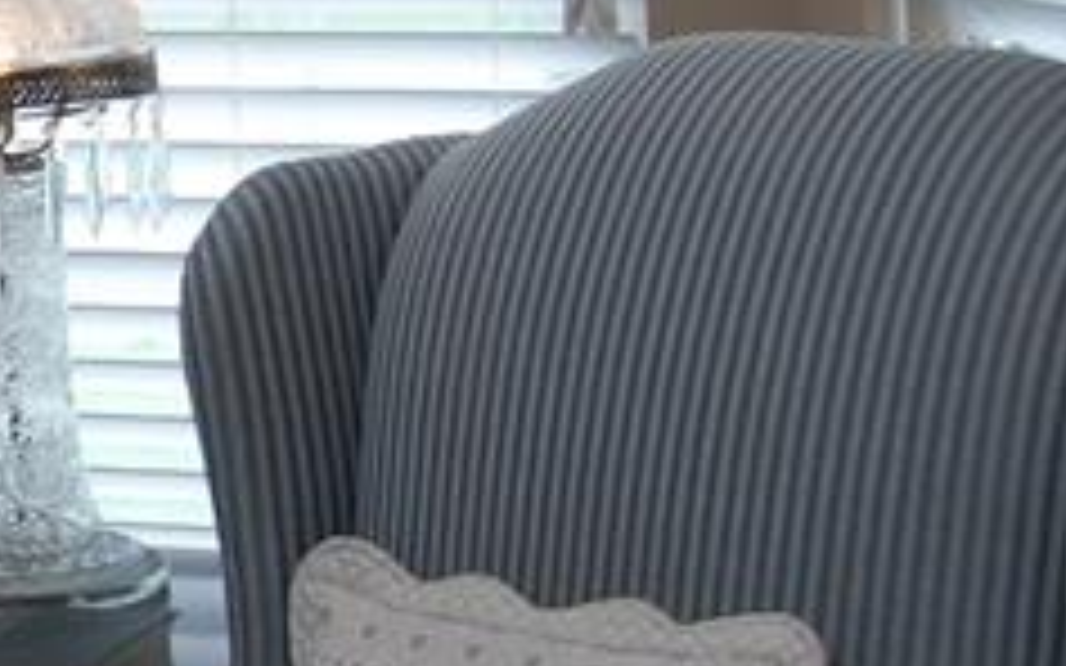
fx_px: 4647
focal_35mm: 160
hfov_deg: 12.9
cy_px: 423
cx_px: -76
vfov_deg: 8.2
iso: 96
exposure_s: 1/30
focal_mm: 6.3
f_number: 3.1
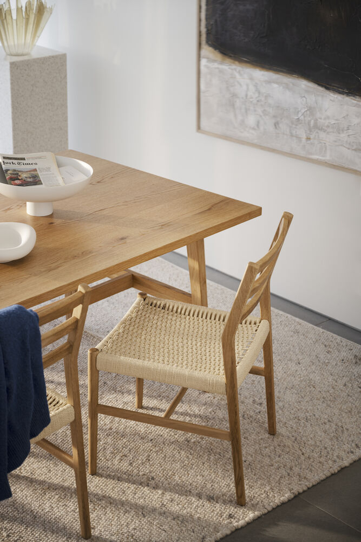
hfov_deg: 20.3
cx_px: 180
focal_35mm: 67
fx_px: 1007
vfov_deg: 30.1
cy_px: 271
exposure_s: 1/1.67
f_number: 4
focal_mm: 67
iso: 80
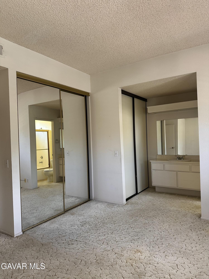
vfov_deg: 71.6
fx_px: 193
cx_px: 104
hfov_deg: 56.8
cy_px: 140
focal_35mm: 24
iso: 200
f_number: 1.78
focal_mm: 6.86
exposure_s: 1/121
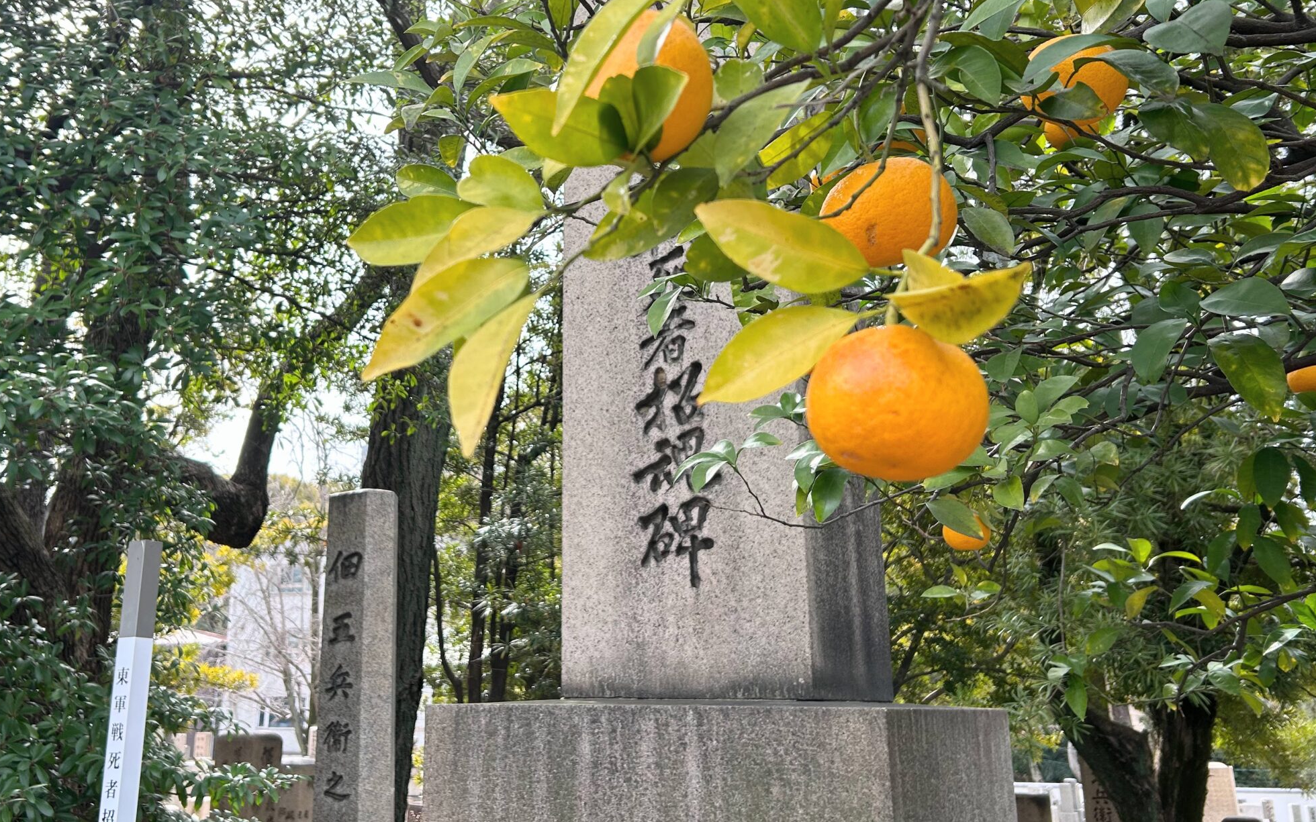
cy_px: 297
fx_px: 1291
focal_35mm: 36
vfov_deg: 35.1
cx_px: 560
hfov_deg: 53.8
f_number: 1.5
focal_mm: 5.7
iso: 50
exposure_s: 1/654
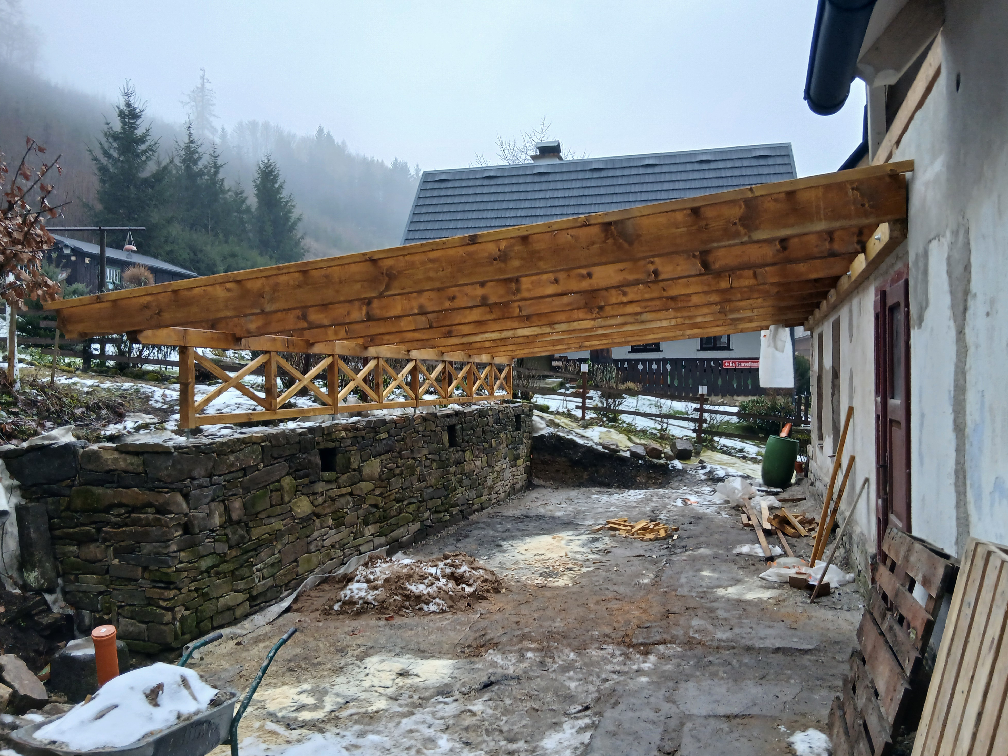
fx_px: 786
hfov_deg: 65.3
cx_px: 508
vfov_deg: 51.4
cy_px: 376
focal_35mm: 27
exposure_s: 1/50
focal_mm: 3.98
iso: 80
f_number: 1.8
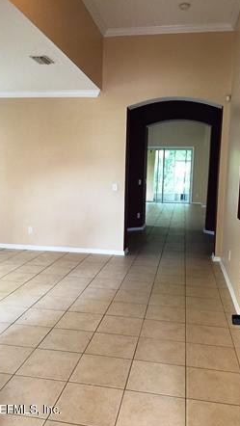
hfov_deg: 36.7
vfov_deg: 61.0
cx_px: 108
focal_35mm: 32
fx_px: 362
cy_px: 212
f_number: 2.2
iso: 160
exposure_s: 1/30
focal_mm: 4.15
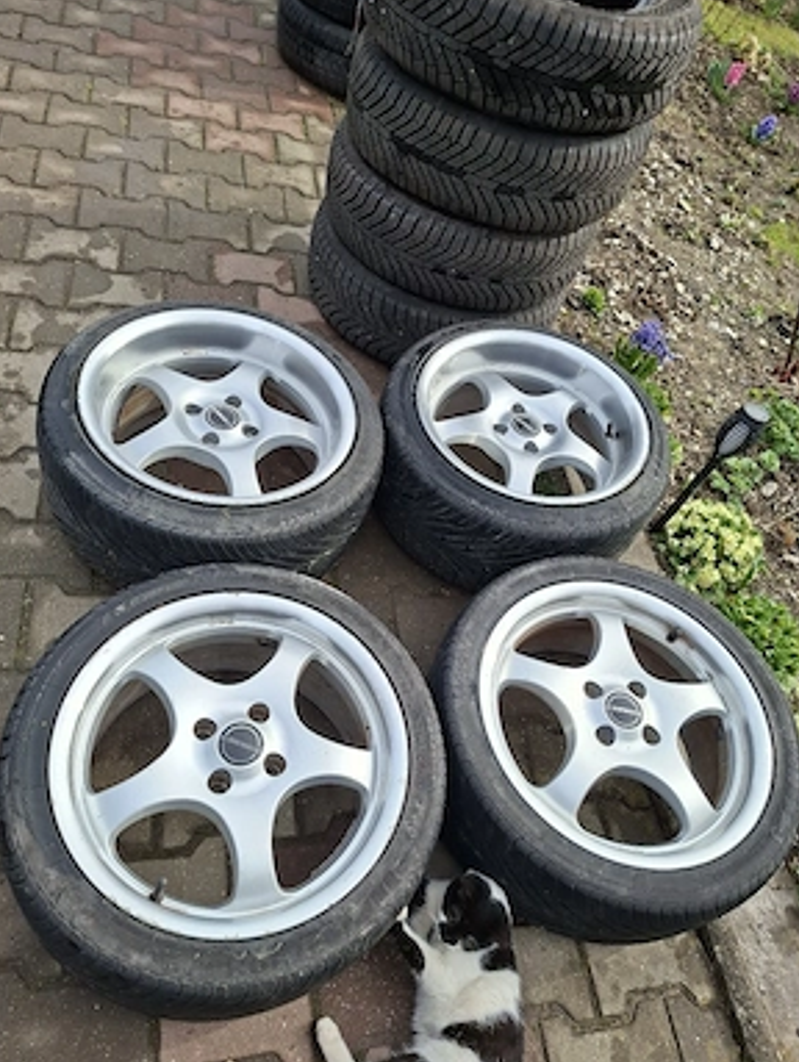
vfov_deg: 71.5
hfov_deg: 56.9
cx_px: 402
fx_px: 737
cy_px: 532
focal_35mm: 24
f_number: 1.8
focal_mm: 5.54
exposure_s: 1/1250
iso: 50
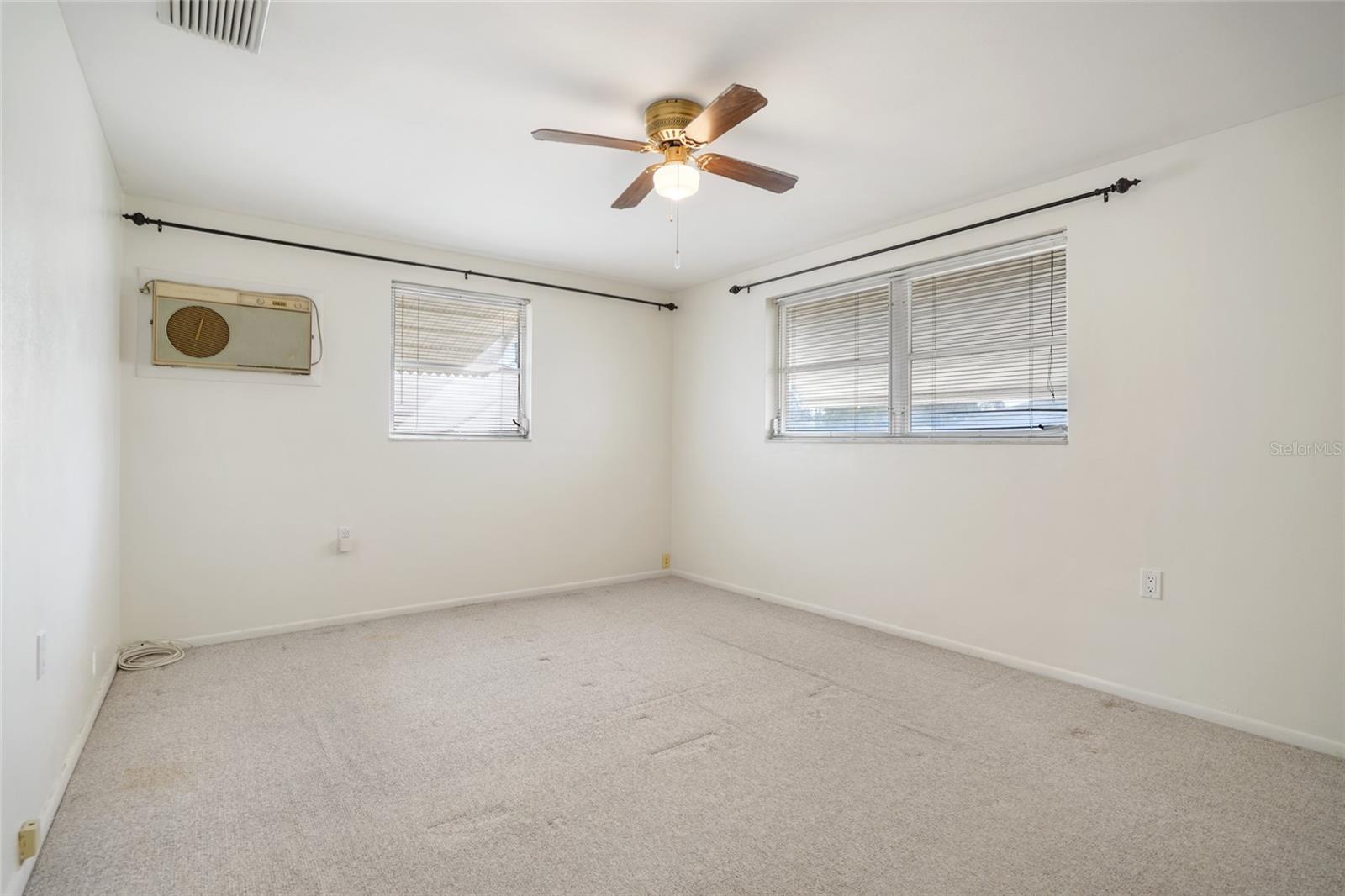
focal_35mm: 16
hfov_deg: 96.7
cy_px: 448
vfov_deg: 73.7
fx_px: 598
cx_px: 672
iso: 1000
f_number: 4
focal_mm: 16
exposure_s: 1/30
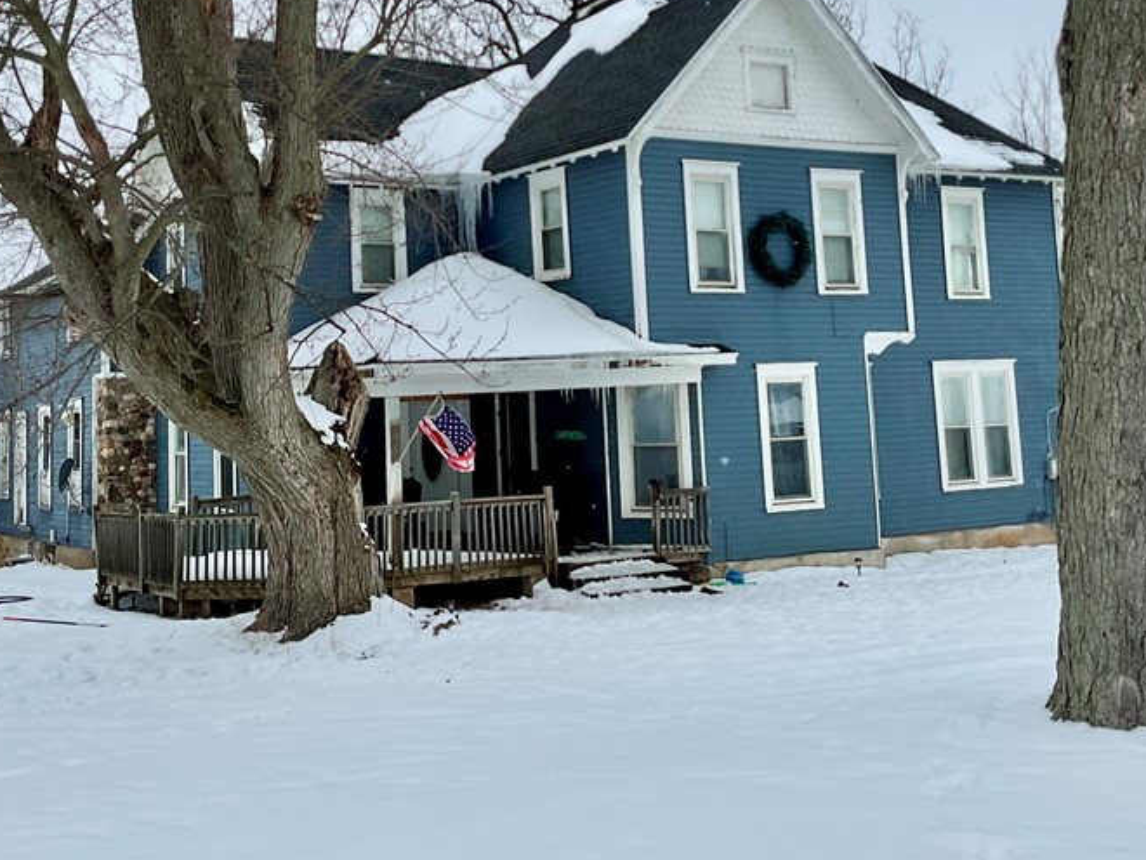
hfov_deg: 42.0
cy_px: 266
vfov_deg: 31.8
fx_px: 1490
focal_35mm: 45
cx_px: 490
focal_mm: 3
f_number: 1.8
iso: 16
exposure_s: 1/2959
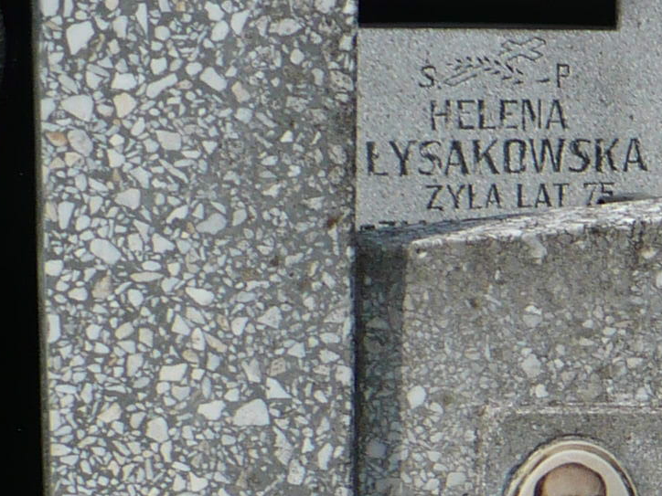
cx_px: 1133
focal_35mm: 157
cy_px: 877
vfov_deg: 9.1
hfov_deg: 11.8
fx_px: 3002
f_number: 8
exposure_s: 1/320
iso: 100
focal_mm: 6.1
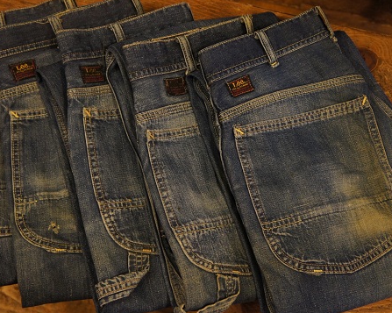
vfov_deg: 25.1
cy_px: 156
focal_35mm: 61
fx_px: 702
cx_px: 160
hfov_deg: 31.1
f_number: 4.5
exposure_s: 1/30
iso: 1600
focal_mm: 35
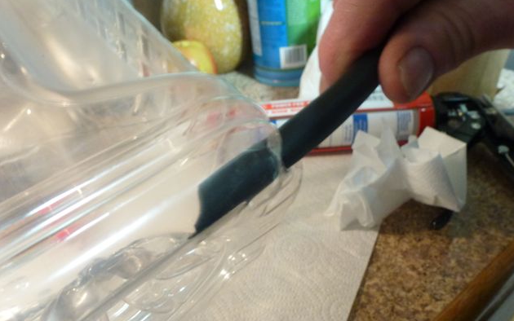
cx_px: 259
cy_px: 165
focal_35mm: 28
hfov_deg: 66.5
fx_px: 392
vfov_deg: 44.6
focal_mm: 4.7
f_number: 3.4
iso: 250
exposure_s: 1/4
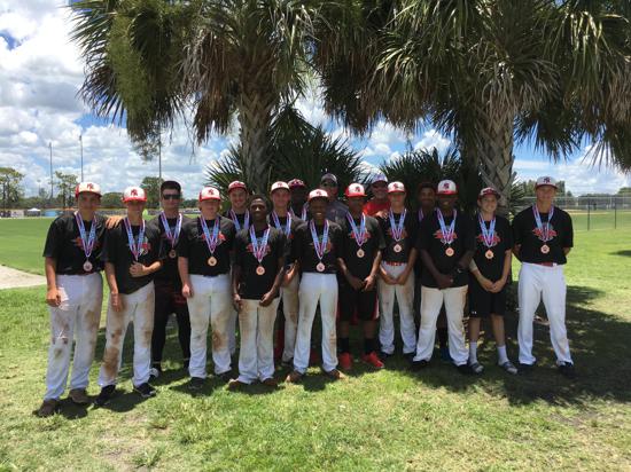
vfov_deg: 48.2
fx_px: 528
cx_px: 316
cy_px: 236
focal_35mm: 29
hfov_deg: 61.7
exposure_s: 1/1241
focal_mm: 4.15
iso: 25
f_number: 2.2
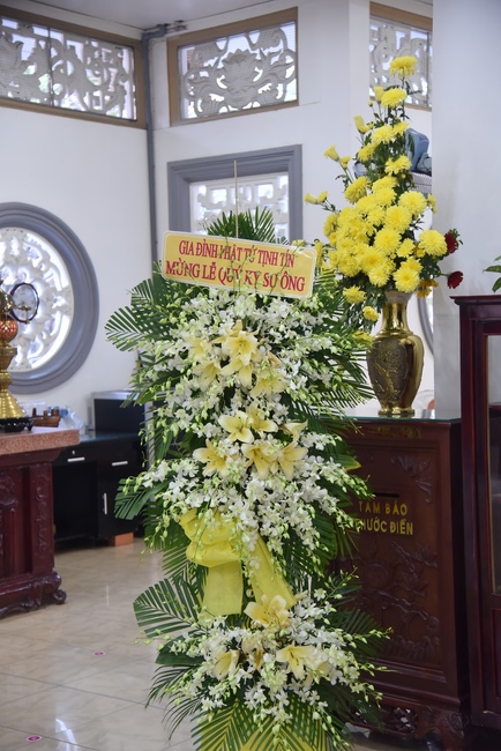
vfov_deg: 32.4
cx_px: 250
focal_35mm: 62
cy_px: 376
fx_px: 1293
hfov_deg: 21.9
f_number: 4
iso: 1600
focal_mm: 62
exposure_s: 1/60
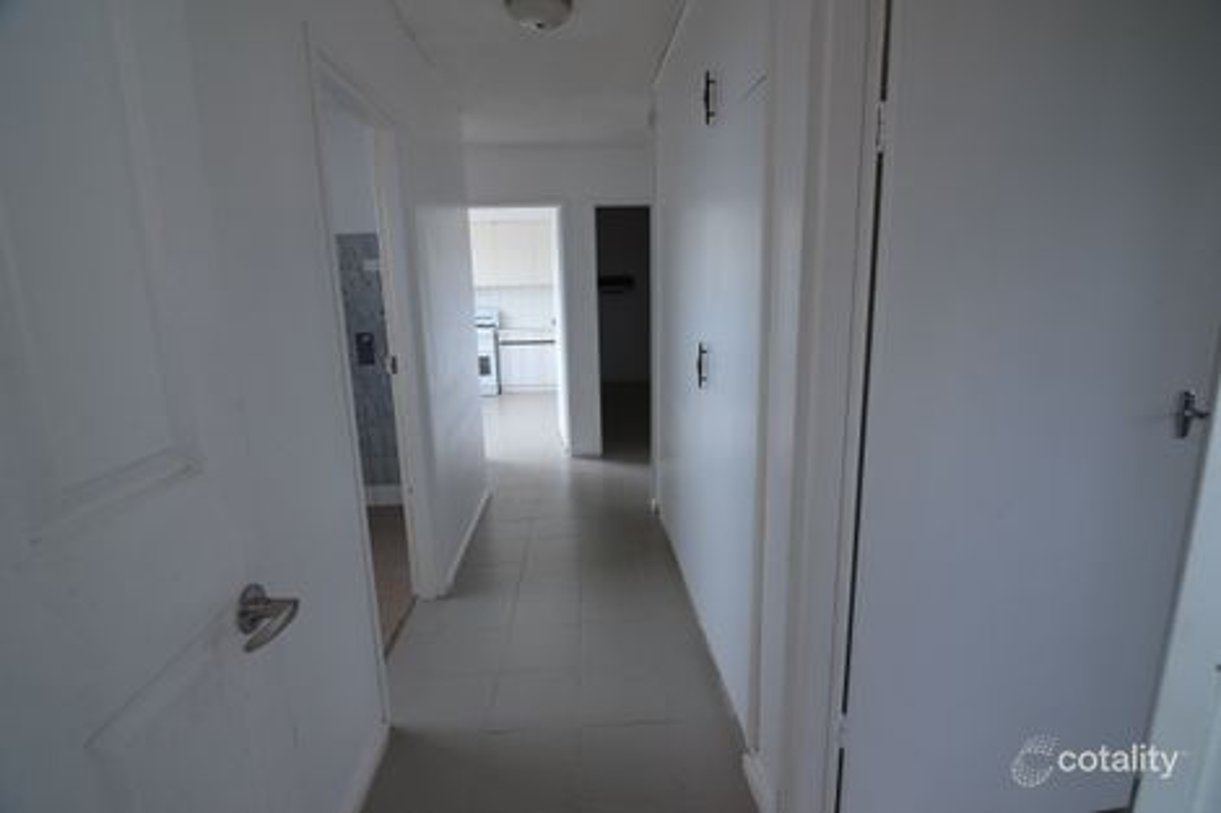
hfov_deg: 95.0
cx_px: 610
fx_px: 559
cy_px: 406
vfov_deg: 72.0
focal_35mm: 16
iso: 400
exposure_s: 1/125
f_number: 5.6
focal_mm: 11
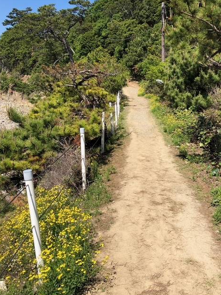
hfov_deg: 39.5
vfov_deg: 51.1
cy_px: 125
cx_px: 136
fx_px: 306
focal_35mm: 36
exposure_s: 1/1845
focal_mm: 3.99
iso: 20
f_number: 1.8
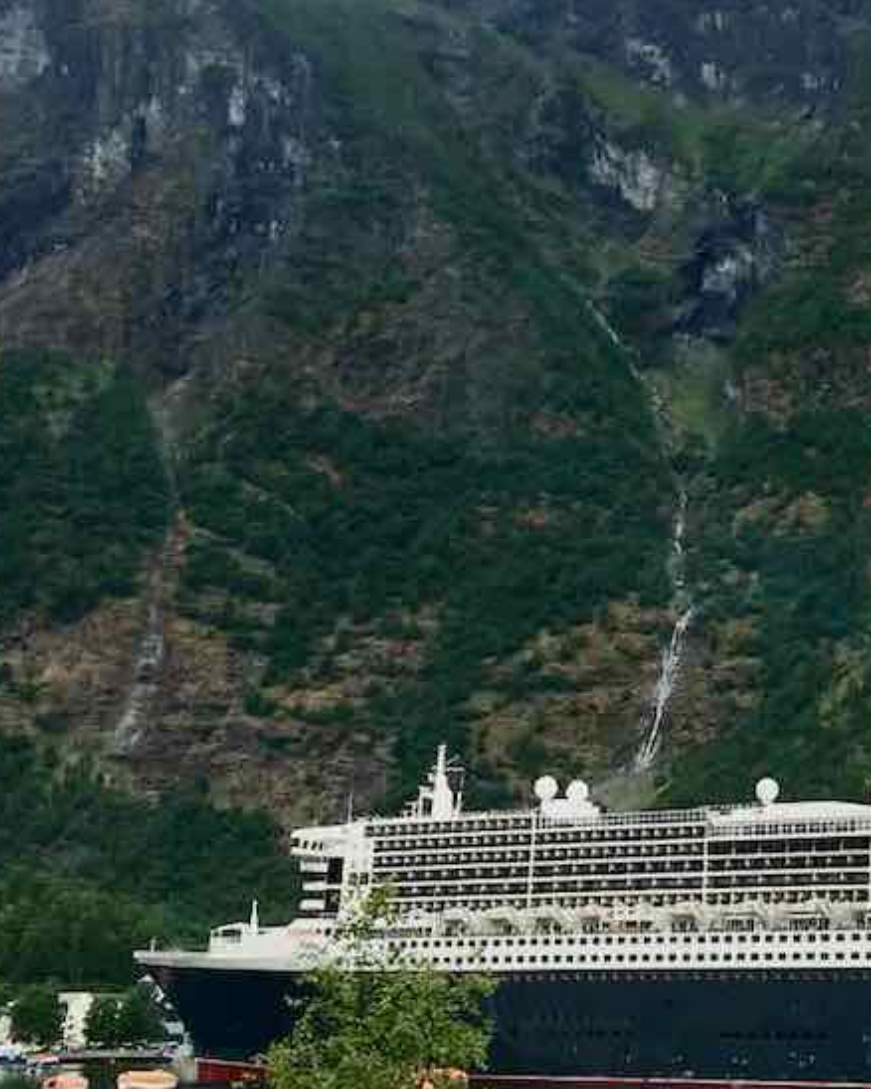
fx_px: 1999
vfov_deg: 30.4
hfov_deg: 23.5
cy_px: 416
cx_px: 879
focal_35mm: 62
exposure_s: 1/950
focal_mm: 4.15
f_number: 2.2
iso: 25
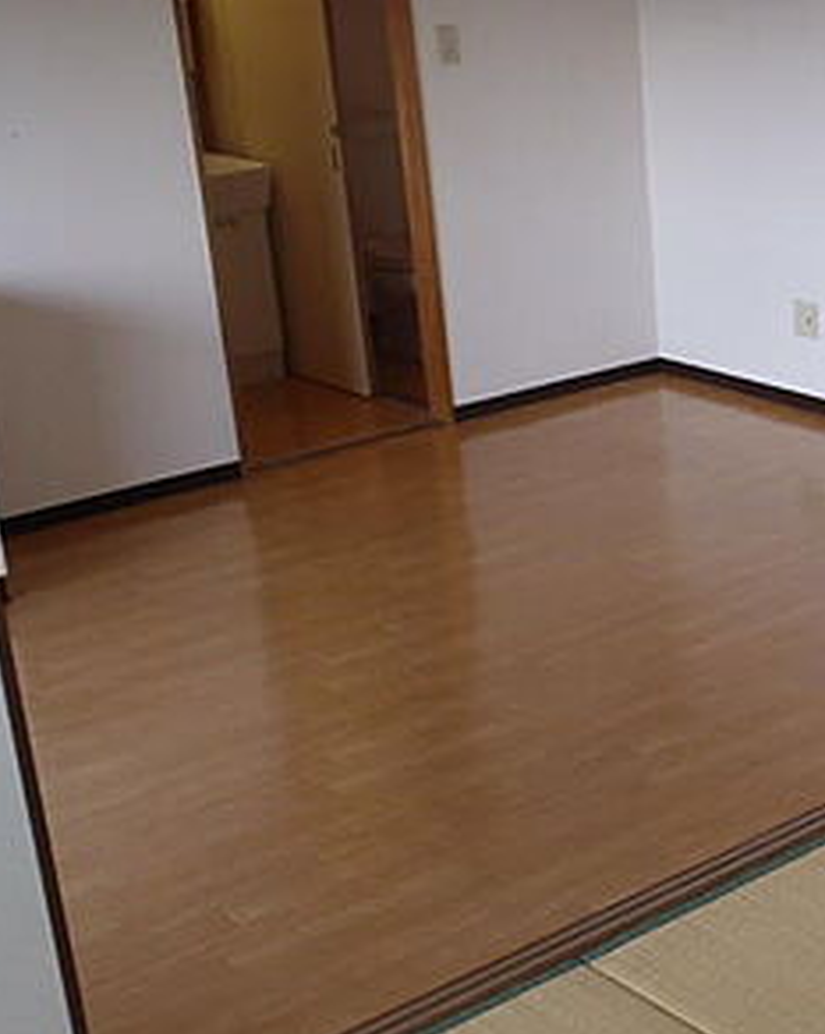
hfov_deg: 23.5
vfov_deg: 31.5
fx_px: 1834
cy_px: 563
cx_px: 942
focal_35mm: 60
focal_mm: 5
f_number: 3.9
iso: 160
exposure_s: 1/30
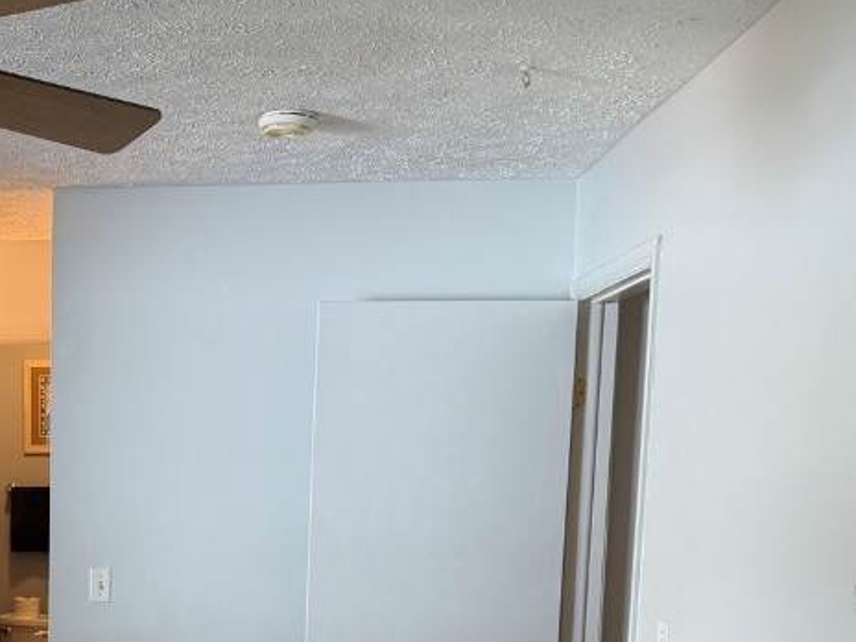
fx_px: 1311
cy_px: 596
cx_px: 85
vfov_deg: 26.5
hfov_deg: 34.2
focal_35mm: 53
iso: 160
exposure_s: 1/60
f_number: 1.78
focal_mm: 6.76
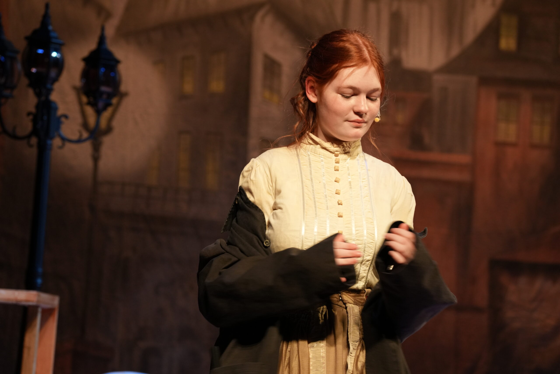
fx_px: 2396
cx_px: 280
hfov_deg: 13.3
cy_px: 187
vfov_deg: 8.9
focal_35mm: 154
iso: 3200
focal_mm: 154
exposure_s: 1/80
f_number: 8
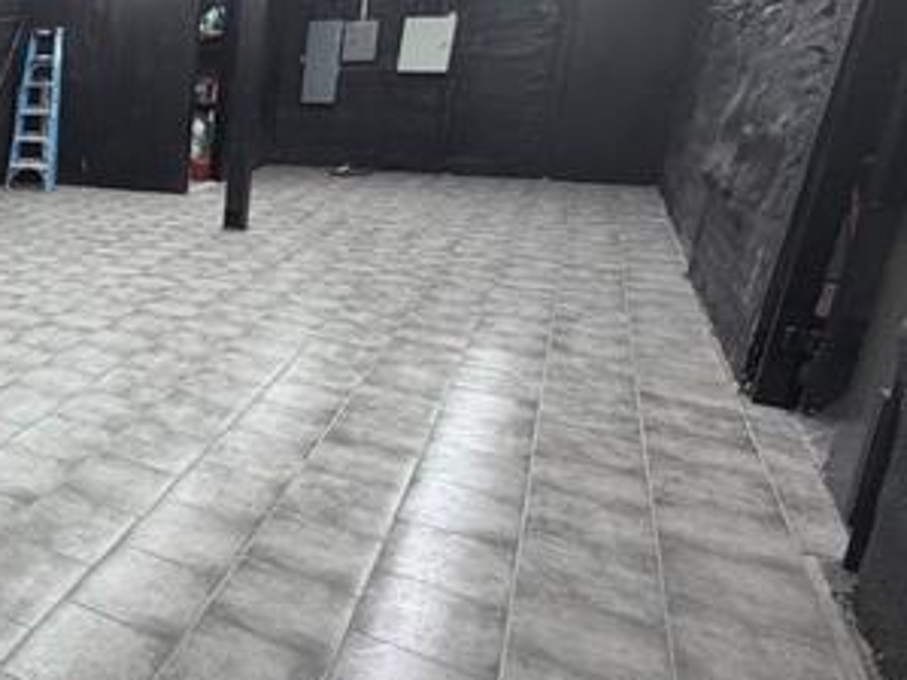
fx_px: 786
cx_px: -39
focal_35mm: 30
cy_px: 288
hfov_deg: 47.4
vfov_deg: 46.6
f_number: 2.2
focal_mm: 2.22
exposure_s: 1/120
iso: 125
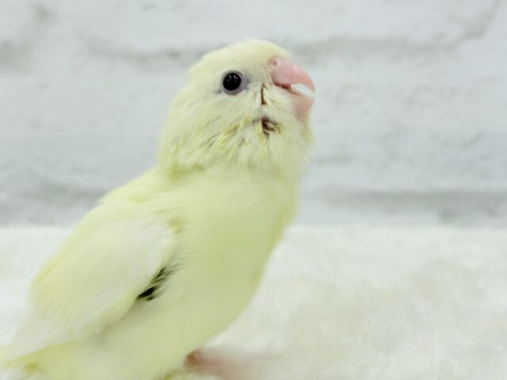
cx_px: 254
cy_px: 190
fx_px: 762
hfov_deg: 36.8
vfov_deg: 28.0
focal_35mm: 52
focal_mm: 5.96
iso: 32
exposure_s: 1/50
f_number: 1.6
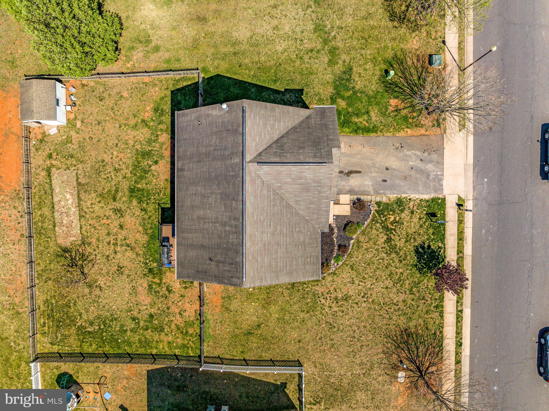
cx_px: 274
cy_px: 206
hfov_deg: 71.6
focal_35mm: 24
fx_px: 380
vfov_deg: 56.8
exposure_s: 1/200
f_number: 4
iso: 100
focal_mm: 12.29
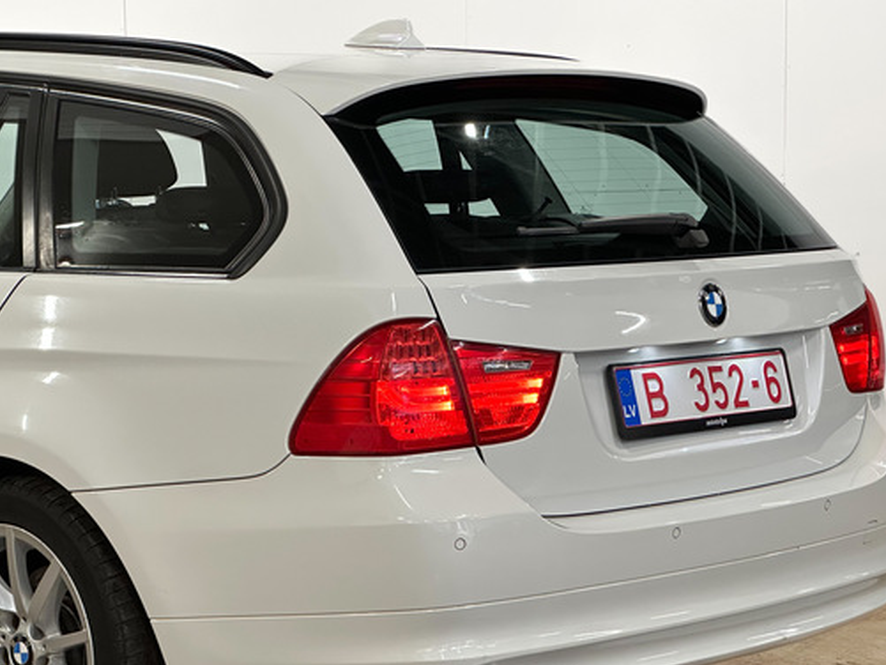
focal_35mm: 100
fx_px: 2560
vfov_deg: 14.8
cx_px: 391
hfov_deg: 19.6
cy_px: 417
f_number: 2.8
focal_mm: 9
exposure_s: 1/50
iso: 320
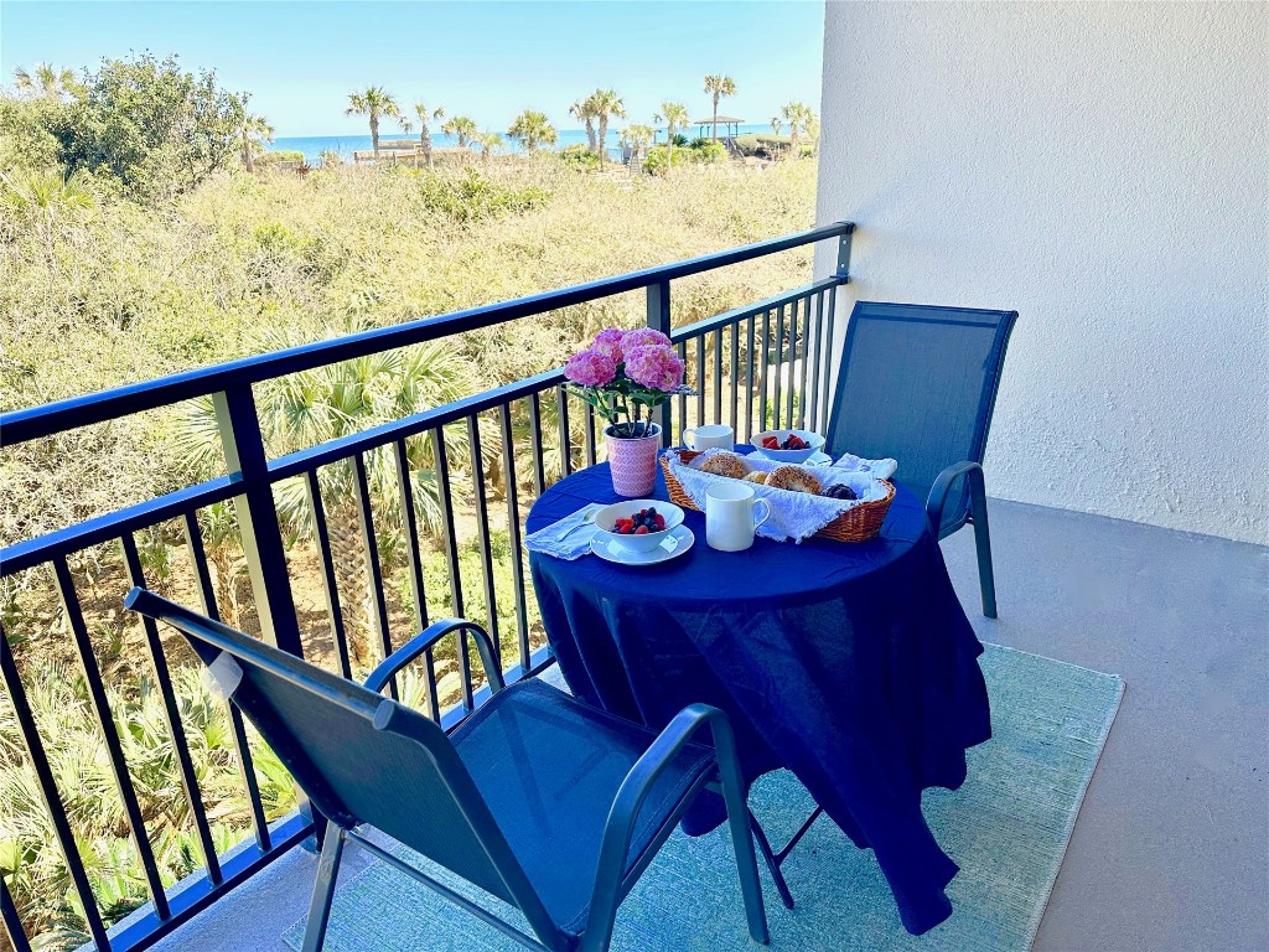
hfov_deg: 71.6
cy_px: 476
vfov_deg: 56.8
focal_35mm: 24
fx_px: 880
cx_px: 634
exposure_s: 1/729
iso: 80
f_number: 1.78
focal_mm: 6.86
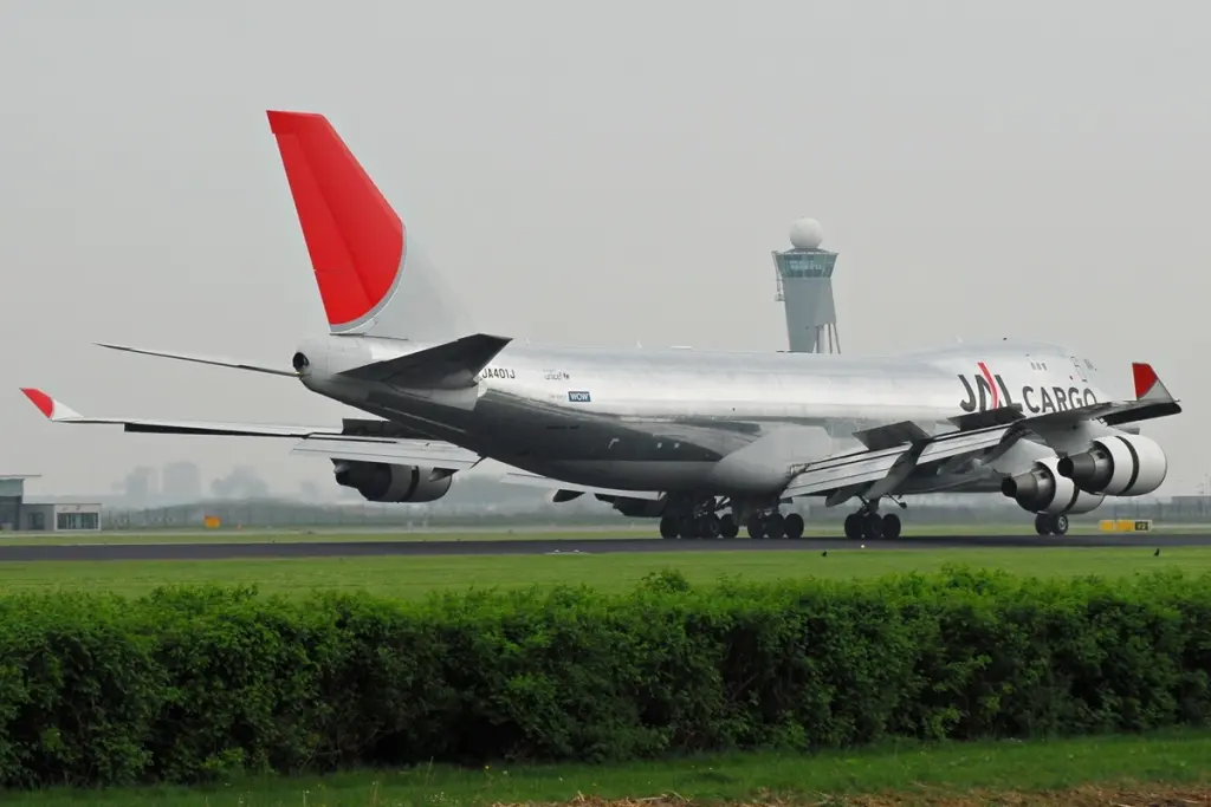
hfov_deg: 11.8
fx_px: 5854
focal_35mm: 174
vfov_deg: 7.9
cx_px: 606
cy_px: 404
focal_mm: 116
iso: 200
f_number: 7.1
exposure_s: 1/640
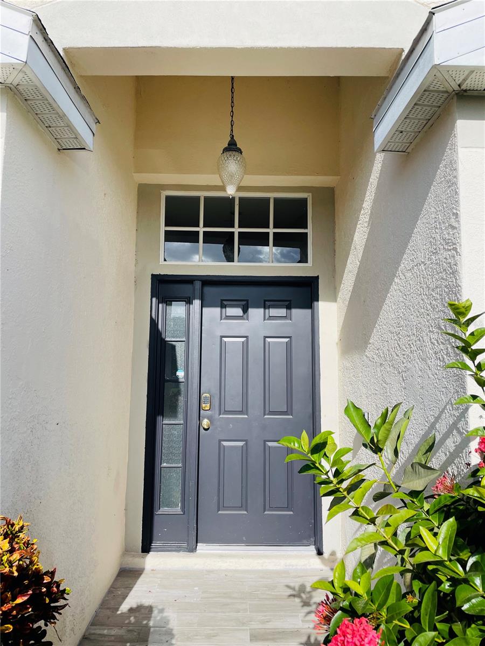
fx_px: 486
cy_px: 323
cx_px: 242
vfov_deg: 67.3
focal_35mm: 26
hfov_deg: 53.1
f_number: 1.6
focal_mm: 4.2
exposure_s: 1/2747
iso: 32
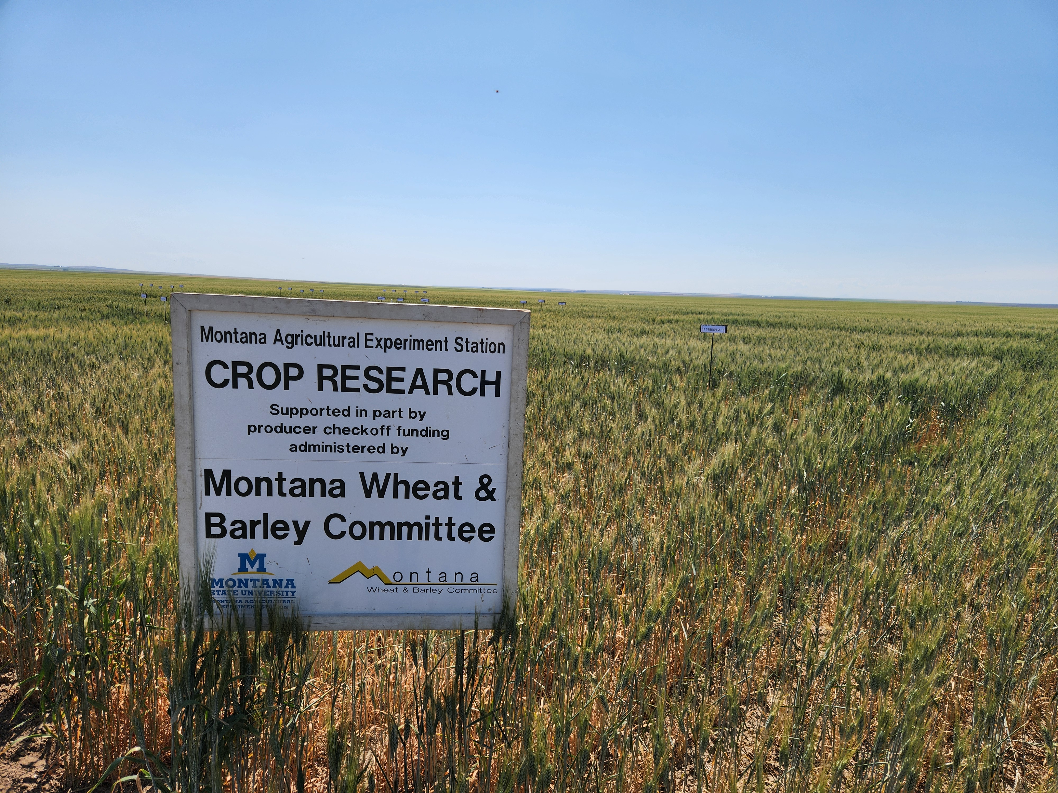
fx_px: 703
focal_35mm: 23
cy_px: 396
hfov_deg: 73.9
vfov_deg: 58.9
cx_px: 529
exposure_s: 1/2607
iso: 20
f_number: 1.8
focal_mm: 5.4
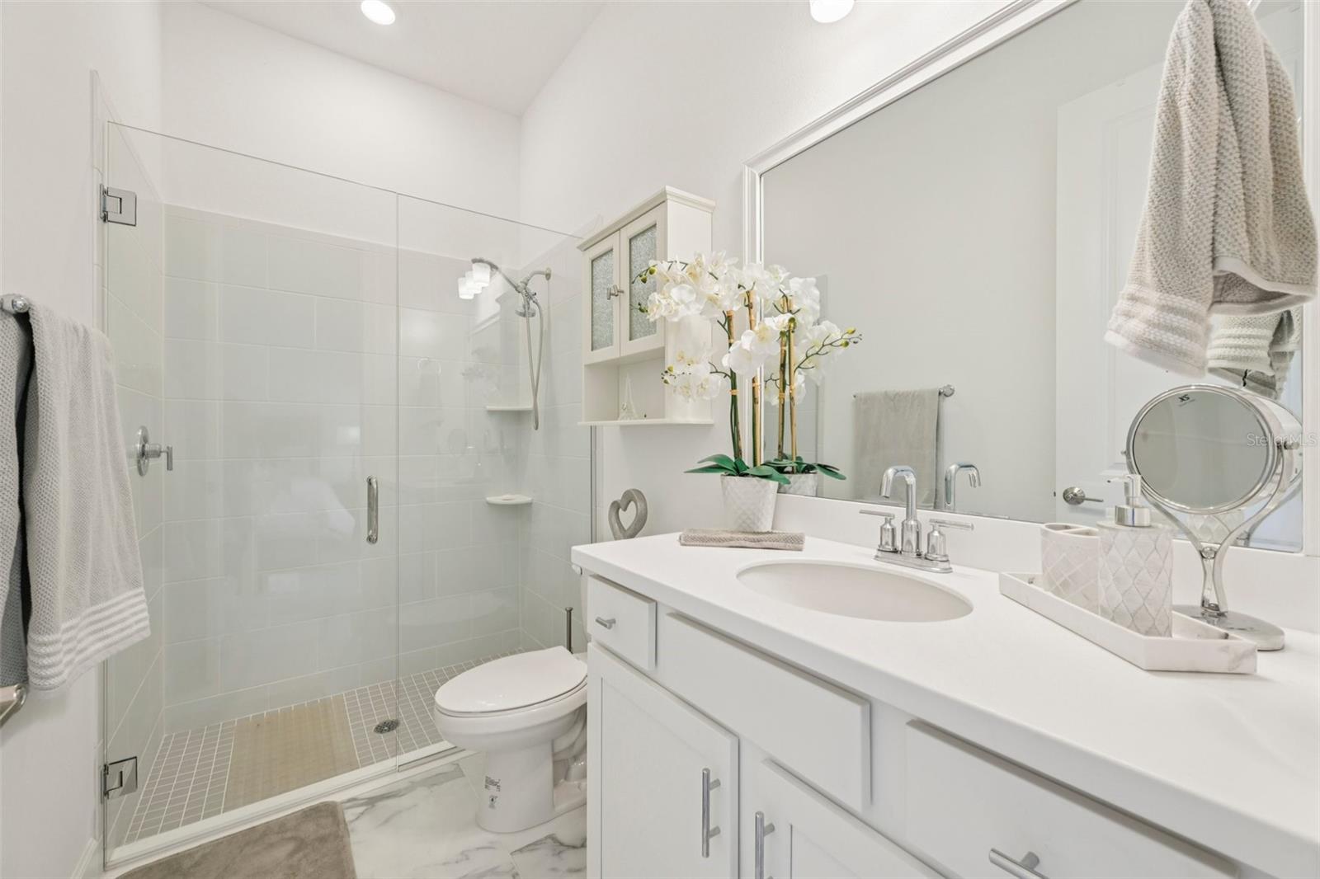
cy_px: 440
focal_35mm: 14
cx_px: 660
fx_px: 513
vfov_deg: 81.2
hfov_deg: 104.3
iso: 400
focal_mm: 14
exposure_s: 1/30
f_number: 8
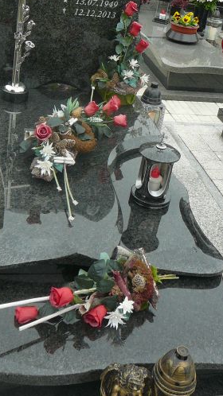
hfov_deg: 24.3
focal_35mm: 49
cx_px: 82
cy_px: 146
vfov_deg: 41.8
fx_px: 515
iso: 80
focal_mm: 5.2
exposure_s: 1/60
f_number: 2.8
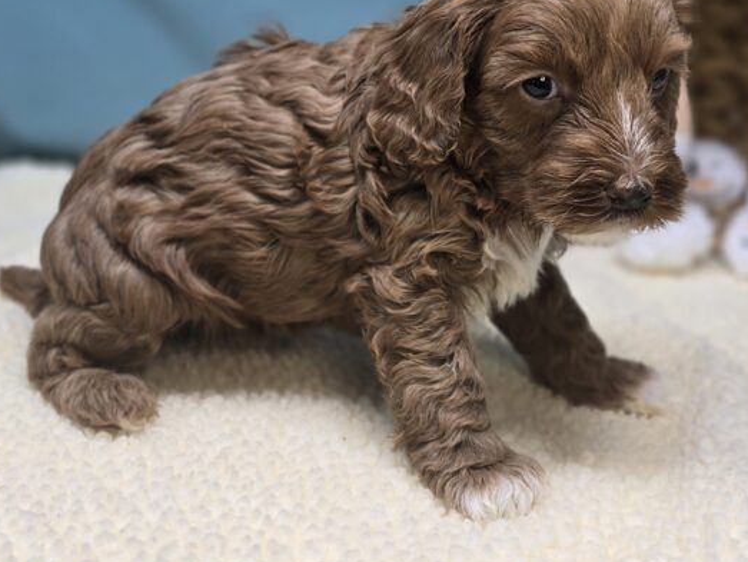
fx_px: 973
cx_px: 325
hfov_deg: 42.0
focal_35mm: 45
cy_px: 146
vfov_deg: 31.7
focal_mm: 6.3
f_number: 1.7
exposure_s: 1/73.1
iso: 40
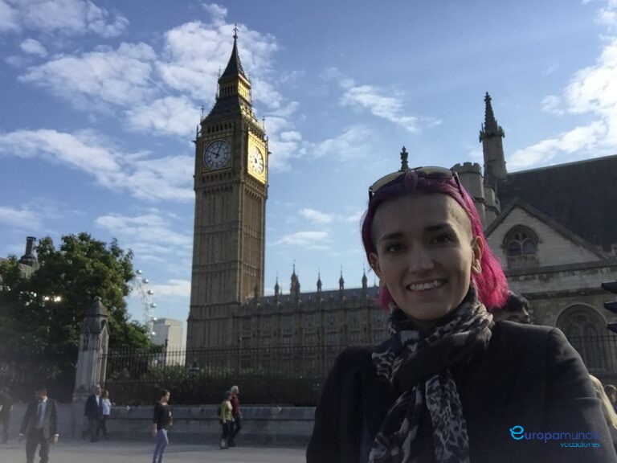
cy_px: 232
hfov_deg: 58.4
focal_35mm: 31
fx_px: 553
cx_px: 308
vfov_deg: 45.4
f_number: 2.2
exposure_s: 1/1218
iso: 32
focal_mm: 2.65
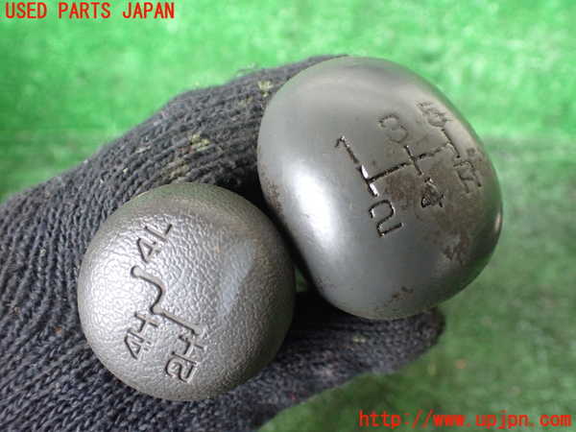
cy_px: 216
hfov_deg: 60.0
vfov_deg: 46.8
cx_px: 288
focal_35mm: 30
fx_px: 499
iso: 800
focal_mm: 5.4
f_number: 2.3
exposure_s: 1/125
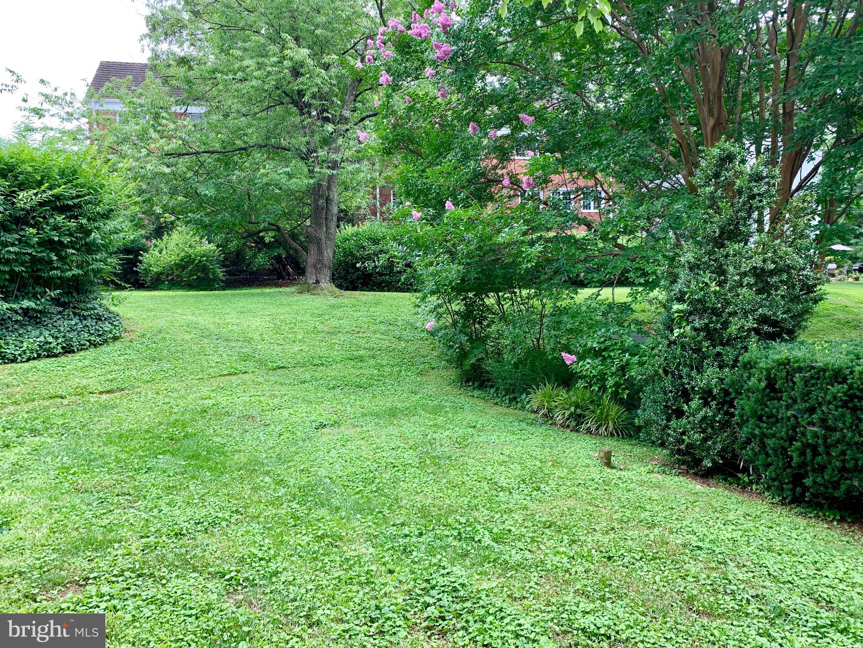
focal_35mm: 26
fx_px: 648
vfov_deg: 53.1
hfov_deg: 67.3
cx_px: 432
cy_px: 324
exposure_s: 1/156
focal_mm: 4.25
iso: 25
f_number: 1.8
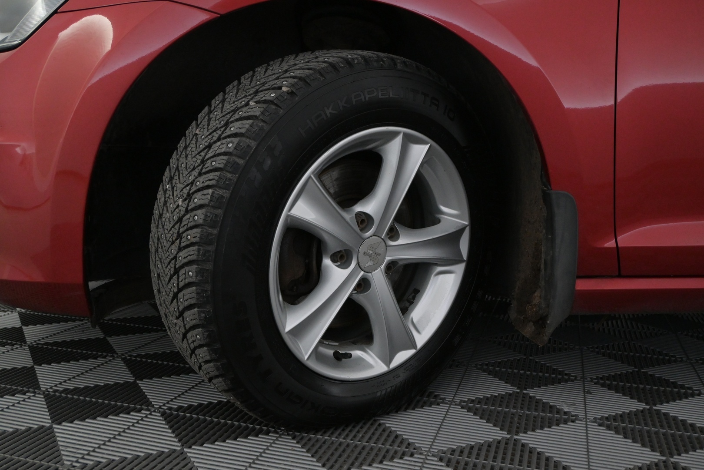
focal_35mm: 36
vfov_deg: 36.9
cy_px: 235
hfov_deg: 53.1
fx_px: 704
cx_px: 352
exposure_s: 1/125
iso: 2500
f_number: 5.6
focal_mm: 24
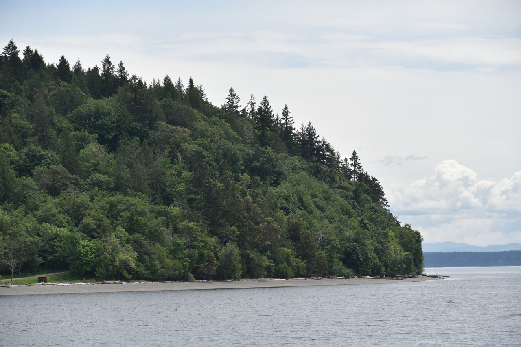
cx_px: 260
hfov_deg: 13.7
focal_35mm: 150
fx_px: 2171
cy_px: 174
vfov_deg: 9.2
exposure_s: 1/320
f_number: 8
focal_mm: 150
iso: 100
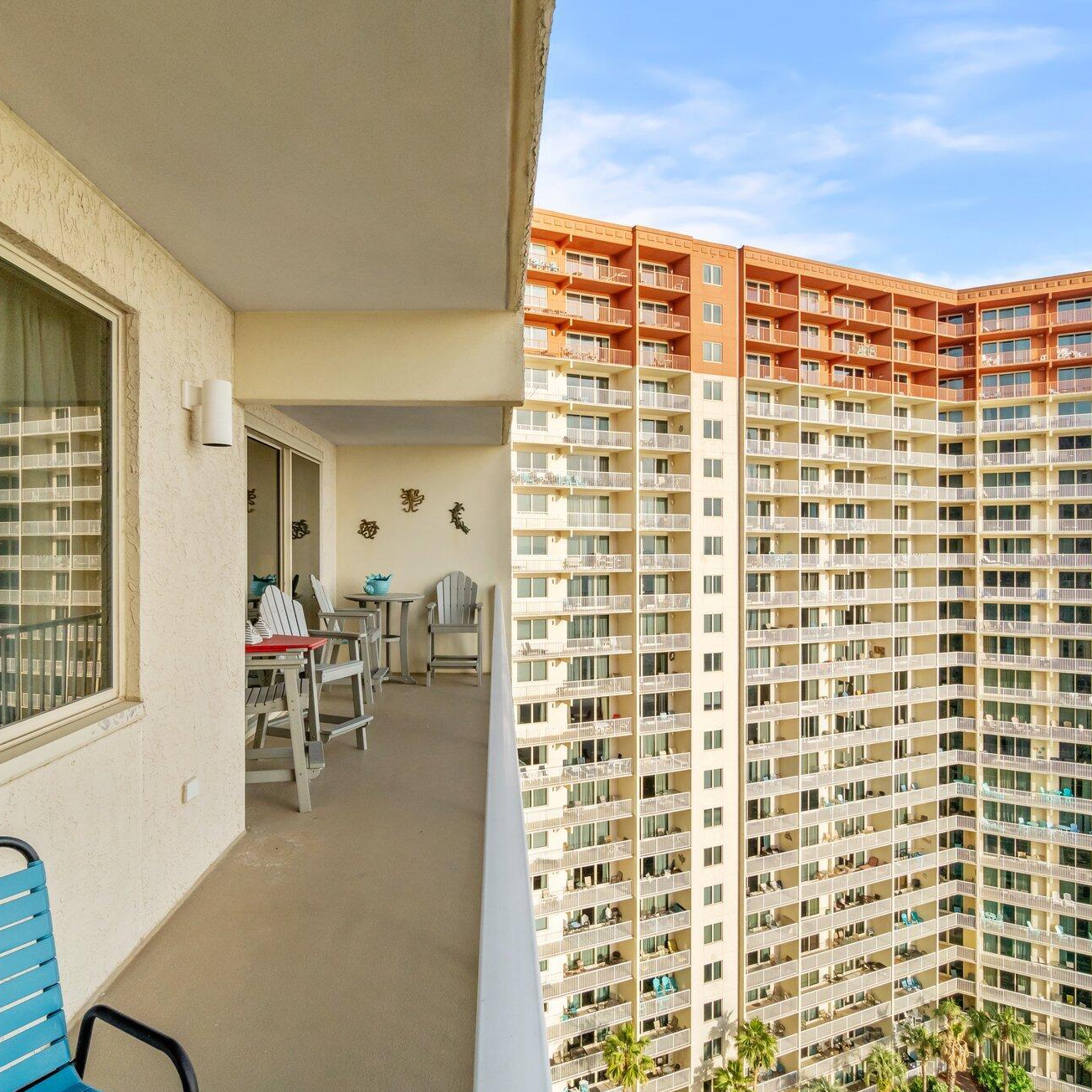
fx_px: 714
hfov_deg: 74.7
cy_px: 546
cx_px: 499
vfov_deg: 74.8
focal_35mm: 20
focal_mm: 10
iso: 800
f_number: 8
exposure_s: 1/160
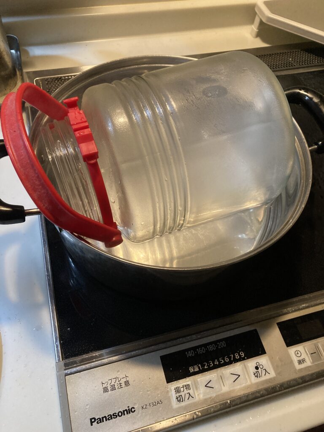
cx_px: 162
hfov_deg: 49.7
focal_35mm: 28
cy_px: 216
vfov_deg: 63.4
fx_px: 349
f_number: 1.8
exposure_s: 1/40
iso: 250
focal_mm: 3.99
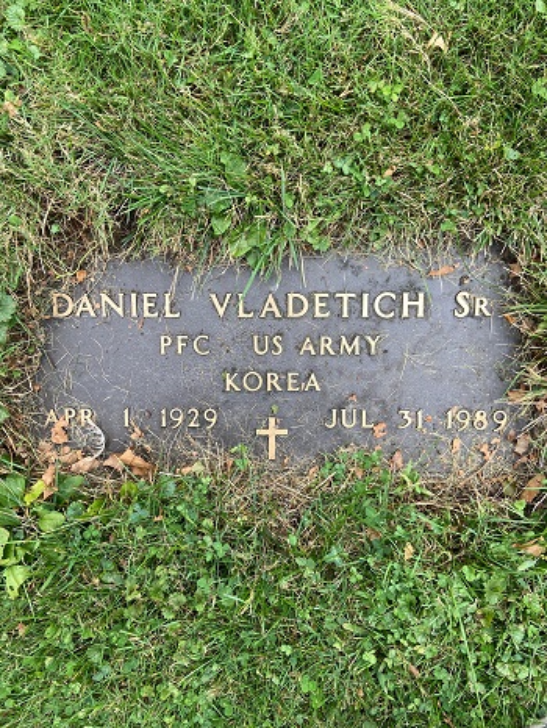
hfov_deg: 53.1
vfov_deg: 67.3
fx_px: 547
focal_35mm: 26
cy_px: 364
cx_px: 274
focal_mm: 4.25
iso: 32
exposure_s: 1/126
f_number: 1.8
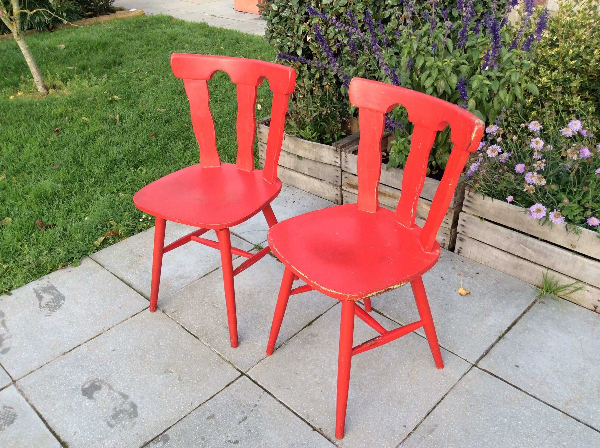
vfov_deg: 44.1
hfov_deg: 56.9
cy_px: 224
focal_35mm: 32
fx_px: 554
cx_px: 300
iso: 32
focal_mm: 3.3
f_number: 2.4
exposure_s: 1/284
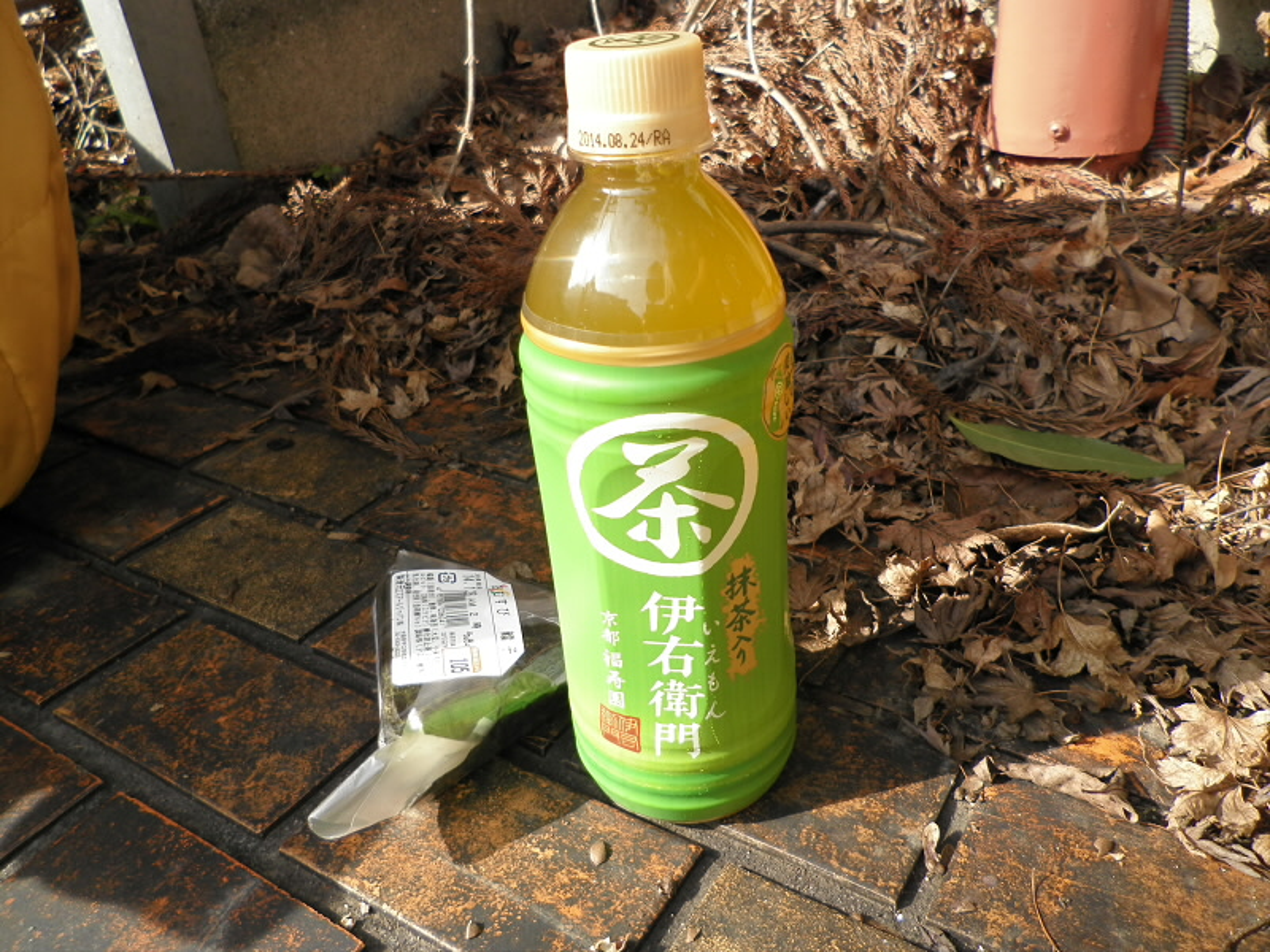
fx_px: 991
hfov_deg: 65.3
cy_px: 476
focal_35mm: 27
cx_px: 635
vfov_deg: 51.4
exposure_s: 1/200
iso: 64
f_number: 3.2
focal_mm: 4.9
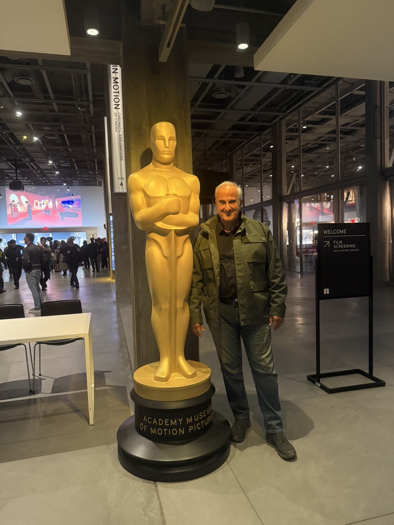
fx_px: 364
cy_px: 262
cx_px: 197
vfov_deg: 71.6
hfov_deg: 56.8
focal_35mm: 24
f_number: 1.78
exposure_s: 1/60
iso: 500
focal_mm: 6.76
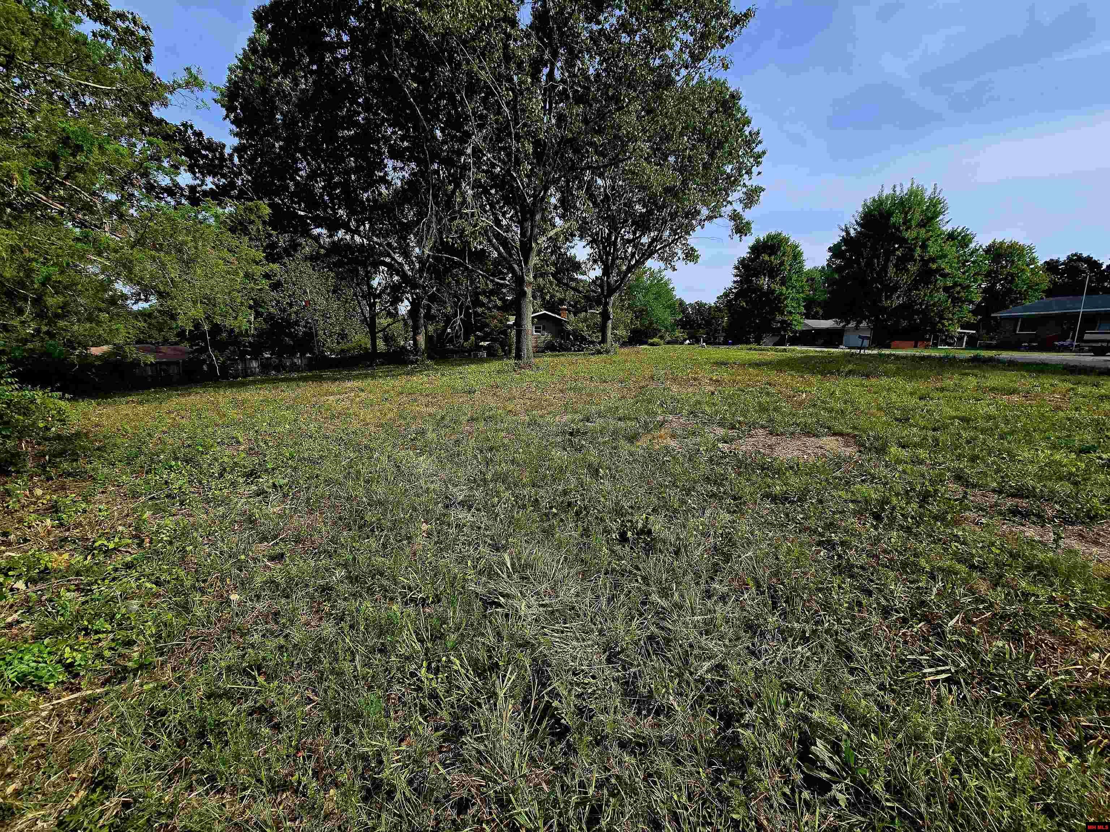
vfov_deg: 89.9
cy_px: 416
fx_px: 417
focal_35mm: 13
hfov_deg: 106.2
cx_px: 555
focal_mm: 2.2
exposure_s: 1/2000
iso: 50
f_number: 2.2
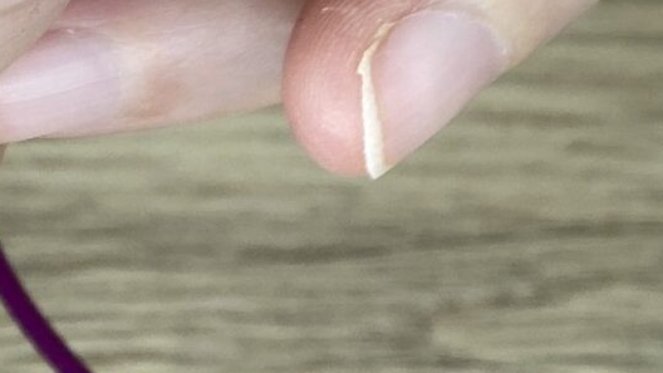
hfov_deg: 14.5
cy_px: -614
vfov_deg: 8.2
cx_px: 1140
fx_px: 2321
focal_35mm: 132
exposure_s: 1/100
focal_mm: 4.25
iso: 40
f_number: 1.8
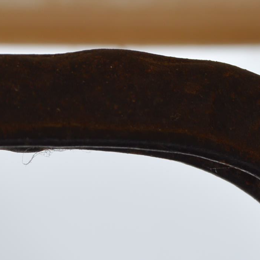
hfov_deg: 5.8
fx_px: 2565
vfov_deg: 5.8
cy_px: 130
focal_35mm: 302
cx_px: 86
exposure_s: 1/80
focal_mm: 55
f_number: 9
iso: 100
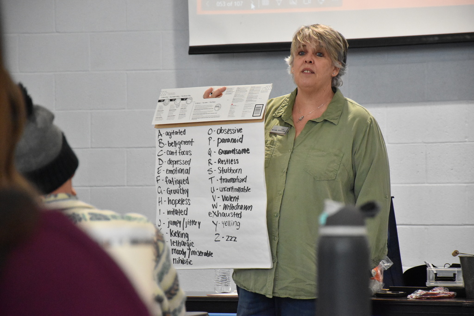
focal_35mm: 174
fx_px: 2291
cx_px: 237
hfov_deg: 11.8
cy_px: 158
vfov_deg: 7.9
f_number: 5.6
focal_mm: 116
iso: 6400
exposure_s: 1/320
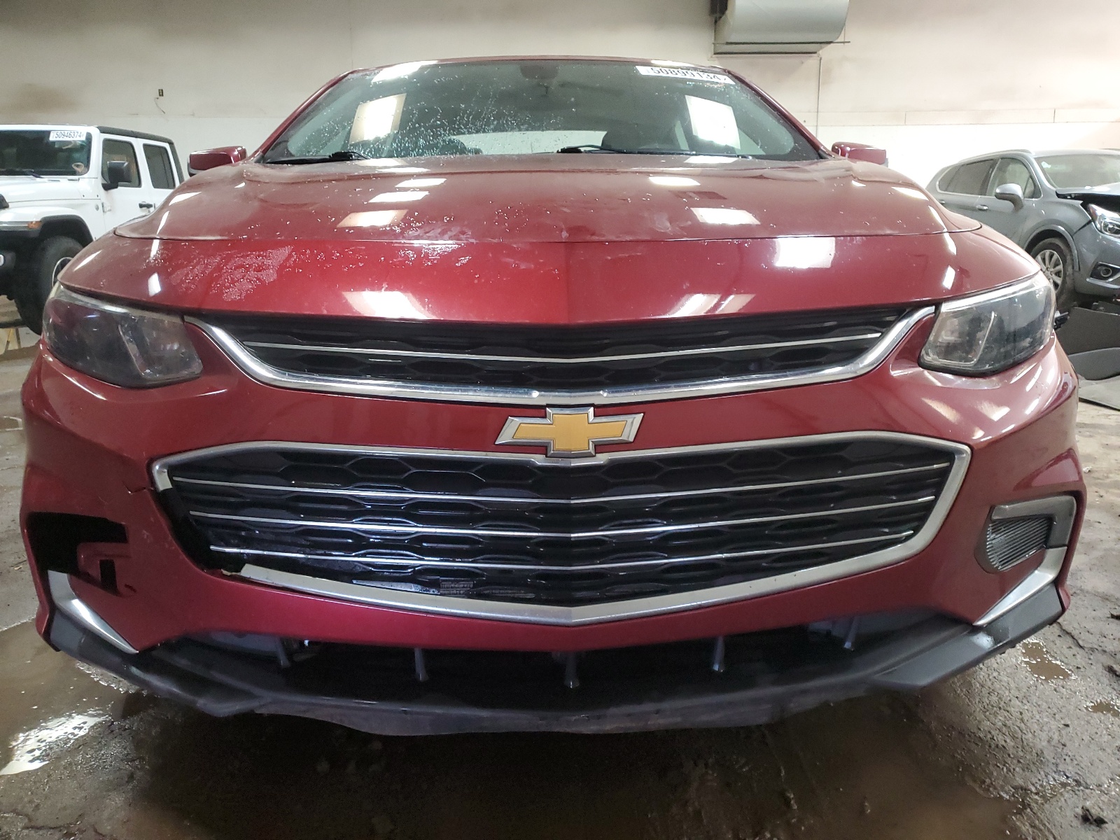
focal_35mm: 26
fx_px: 841
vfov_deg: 53.1
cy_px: 420
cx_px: 560
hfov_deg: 67.3
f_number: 1.5
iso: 325
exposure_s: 1/20
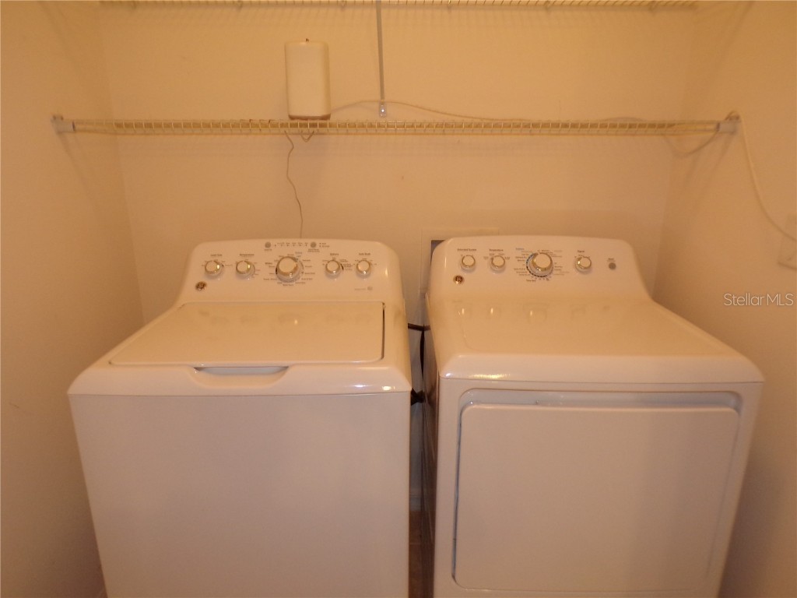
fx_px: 553
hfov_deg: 71.6
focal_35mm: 24
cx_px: 398
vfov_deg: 56.8
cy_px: 299
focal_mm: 4.3
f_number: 3
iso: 200
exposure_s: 1/34
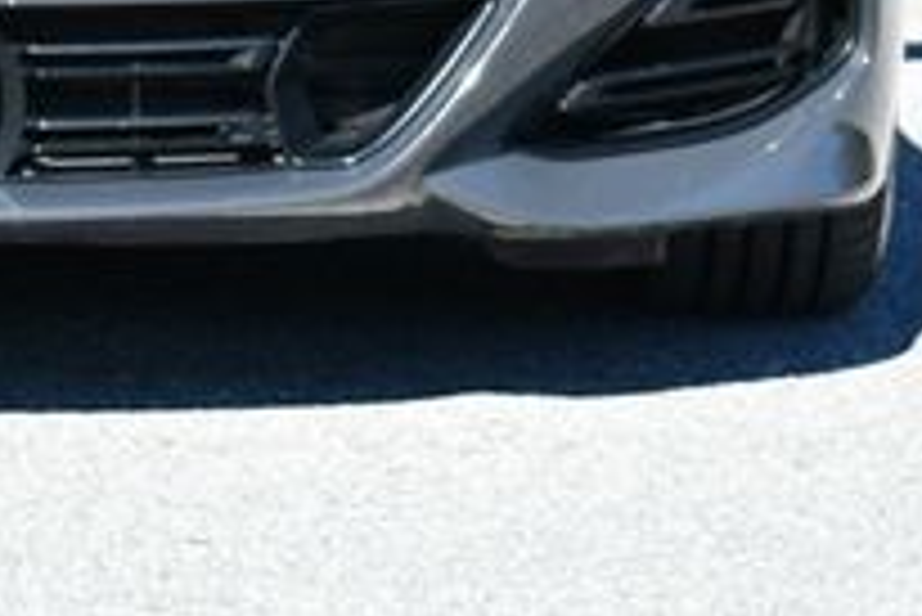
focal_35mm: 300
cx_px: -81
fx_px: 7689
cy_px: -342
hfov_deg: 6.8
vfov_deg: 4.6
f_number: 8
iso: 160
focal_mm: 48
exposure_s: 1/250
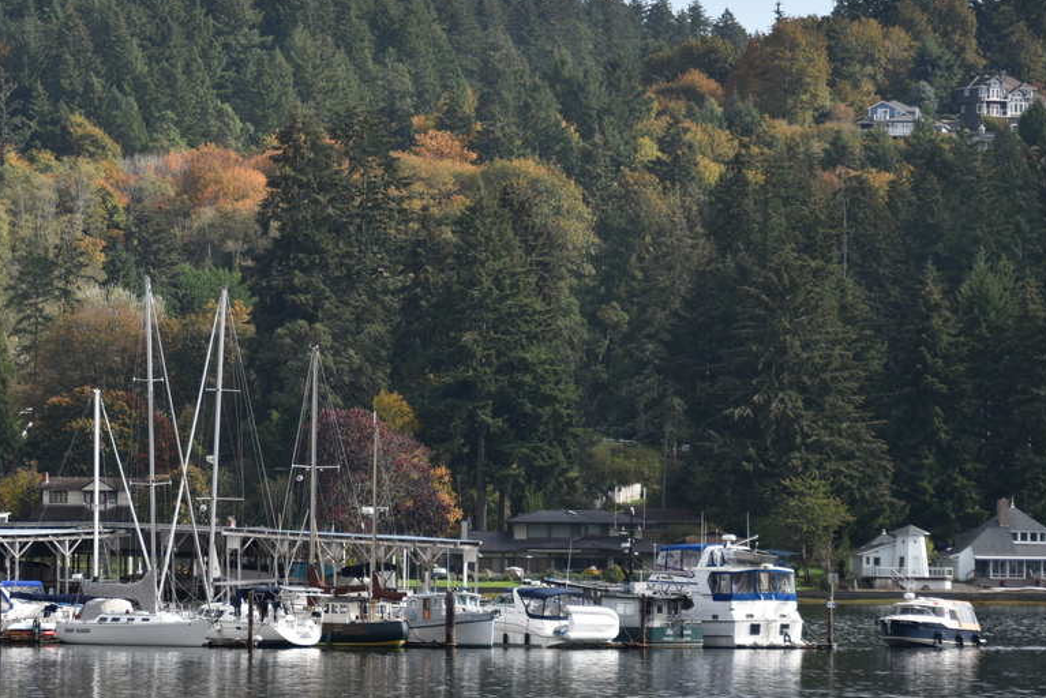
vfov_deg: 5.7
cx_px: 256
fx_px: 7034
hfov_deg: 8.5
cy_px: 312
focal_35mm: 242
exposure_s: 1/320
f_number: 5.6
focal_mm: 145
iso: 100
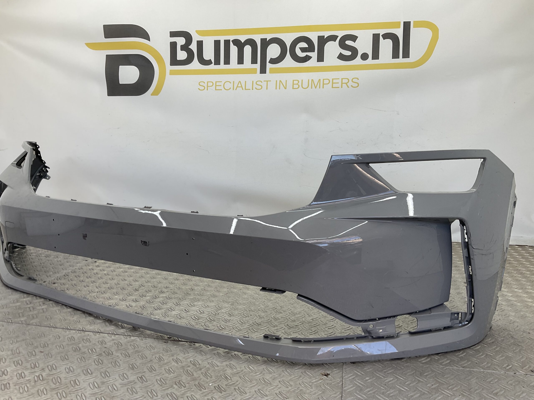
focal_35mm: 29
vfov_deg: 48.2
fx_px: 447
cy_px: 200
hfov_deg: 61.7
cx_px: 267
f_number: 1.8
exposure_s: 1/139
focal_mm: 3
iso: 16
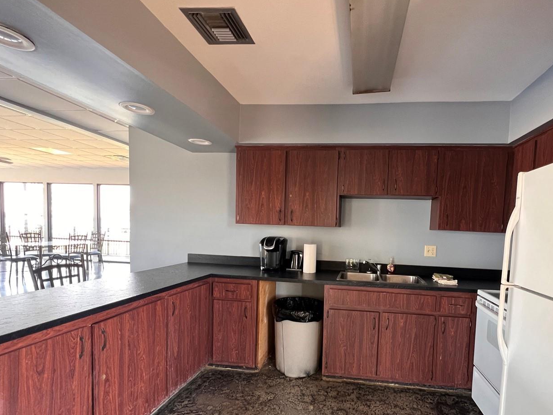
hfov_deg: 90.2
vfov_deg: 74.1
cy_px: 245
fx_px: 272
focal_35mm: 17
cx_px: 324
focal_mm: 1.57
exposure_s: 1/76
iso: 250
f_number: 1.8
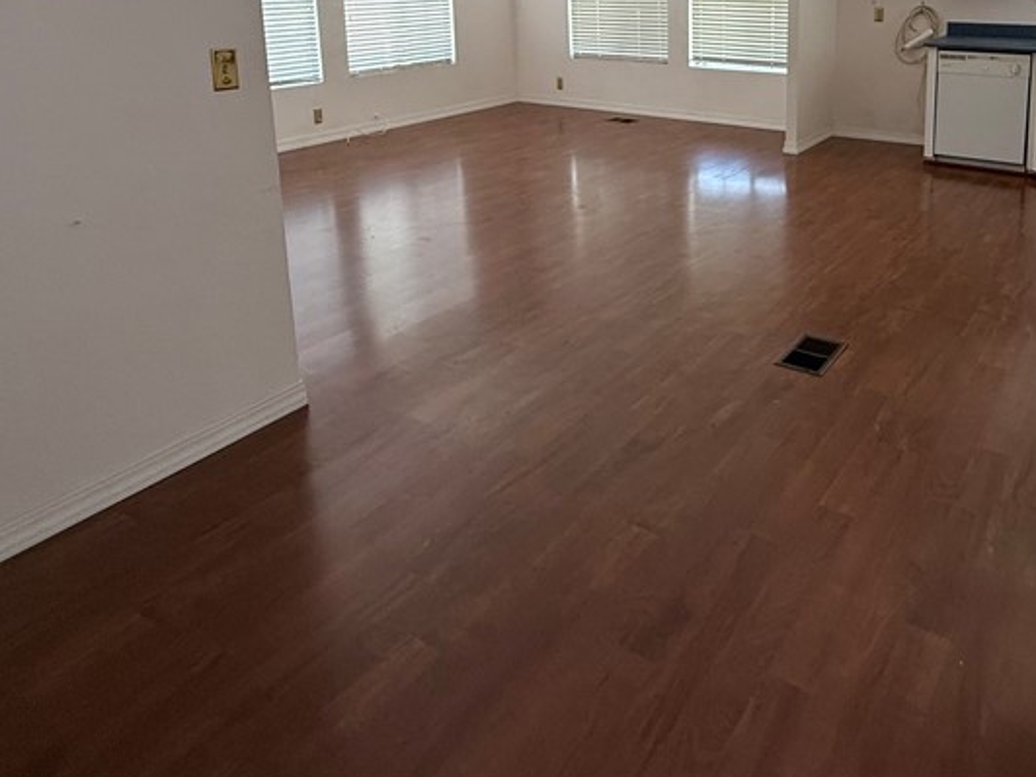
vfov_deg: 47.0
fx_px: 808
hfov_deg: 63.7
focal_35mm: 27
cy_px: 102
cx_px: 687
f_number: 2.2
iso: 250
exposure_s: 1/120
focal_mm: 2.22
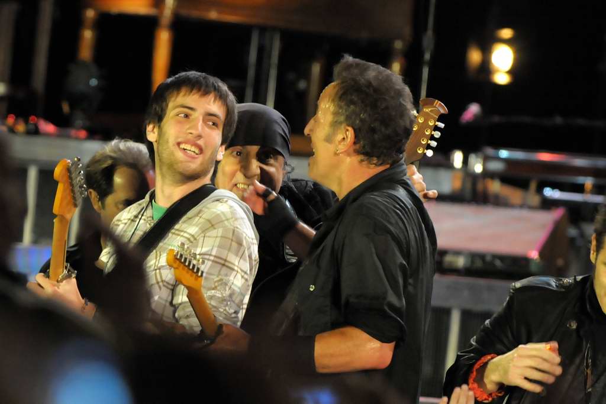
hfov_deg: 6.9
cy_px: 202
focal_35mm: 300
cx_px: 303
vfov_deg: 4.6
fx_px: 5050
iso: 1600
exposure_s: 1/160
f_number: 4.5
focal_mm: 200
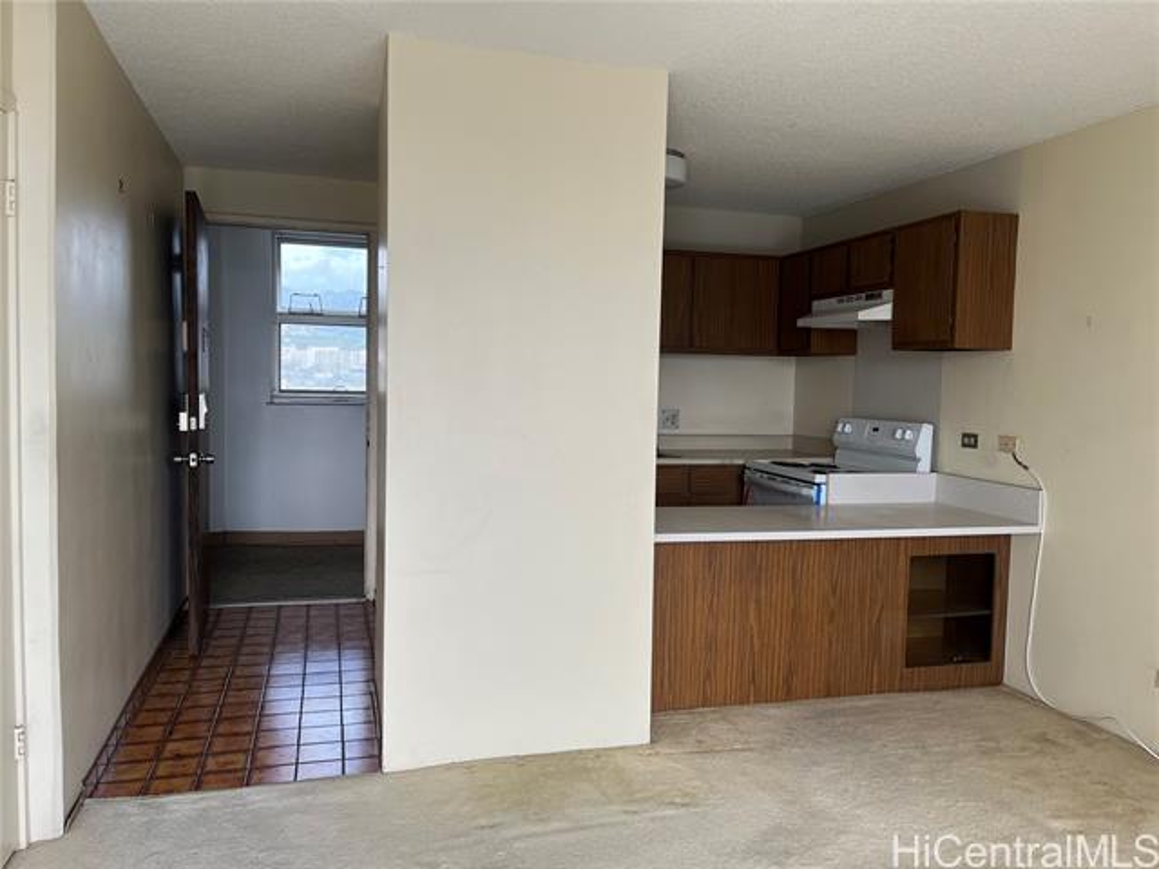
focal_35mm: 26
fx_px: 871
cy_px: 434
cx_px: 580
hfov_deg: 67.3
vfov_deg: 53.1
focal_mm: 5.1
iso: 40
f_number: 1.6
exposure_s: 1/291
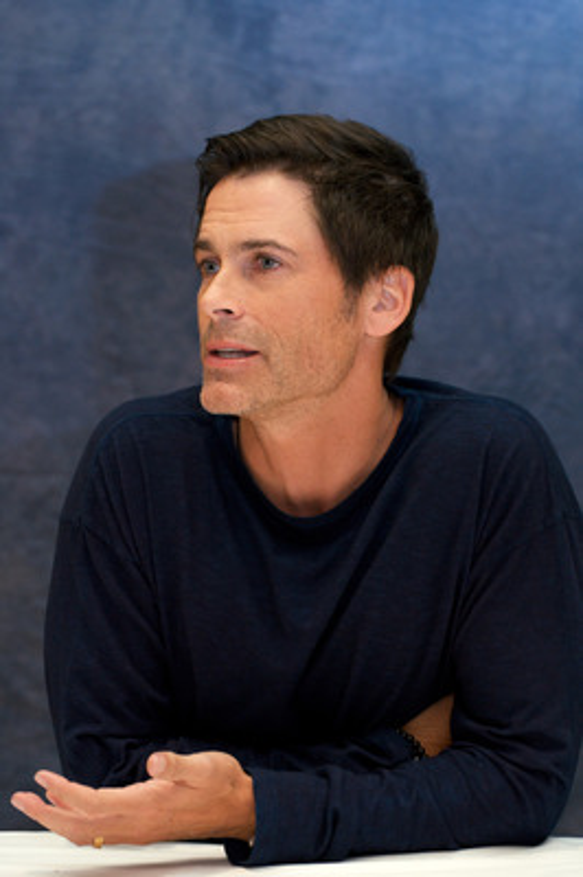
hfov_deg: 16.0
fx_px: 2068
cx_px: 292
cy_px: 438
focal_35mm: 85
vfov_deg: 23.9
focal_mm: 85
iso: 2000
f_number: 5.6
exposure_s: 1/60
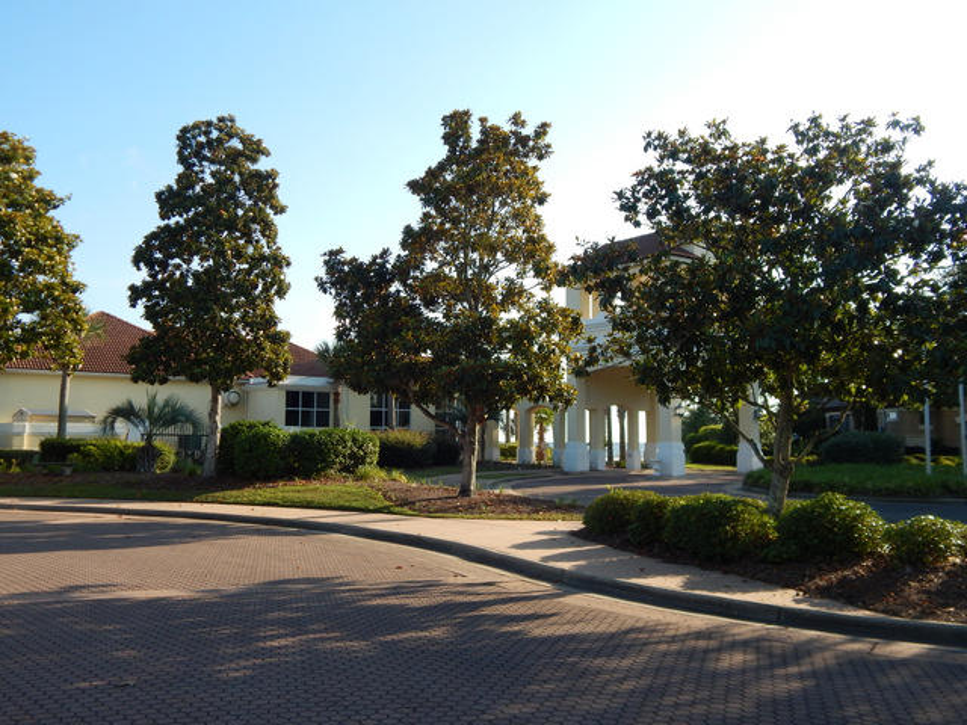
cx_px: 484
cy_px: 362
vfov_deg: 45.4
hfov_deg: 58.4
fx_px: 866
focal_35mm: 31
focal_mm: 5.6
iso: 125
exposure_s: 1/640
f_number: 3.2
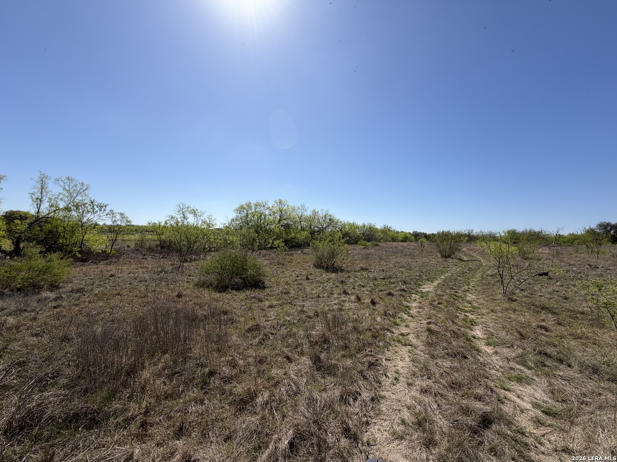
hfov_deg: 102.1
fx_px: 250
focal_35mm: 14
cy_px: 231
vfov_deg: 85.7
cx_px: 308
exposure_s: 1/1285
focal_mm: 2.22
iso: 20
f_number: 2.2
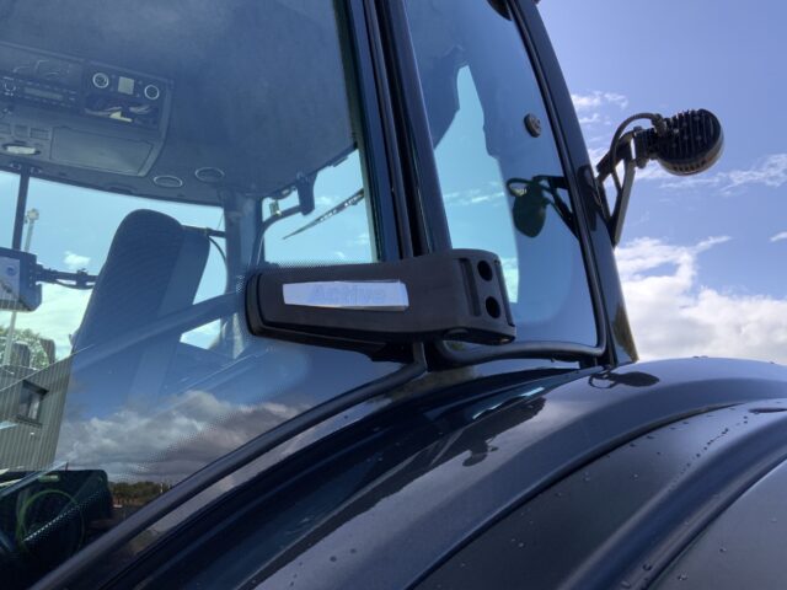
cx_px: 394
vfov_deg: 48.2
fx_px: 659
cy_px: 295
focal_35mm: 29
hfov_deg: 61.7
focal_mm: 3
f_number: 1.8
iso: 16
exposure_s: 1/759
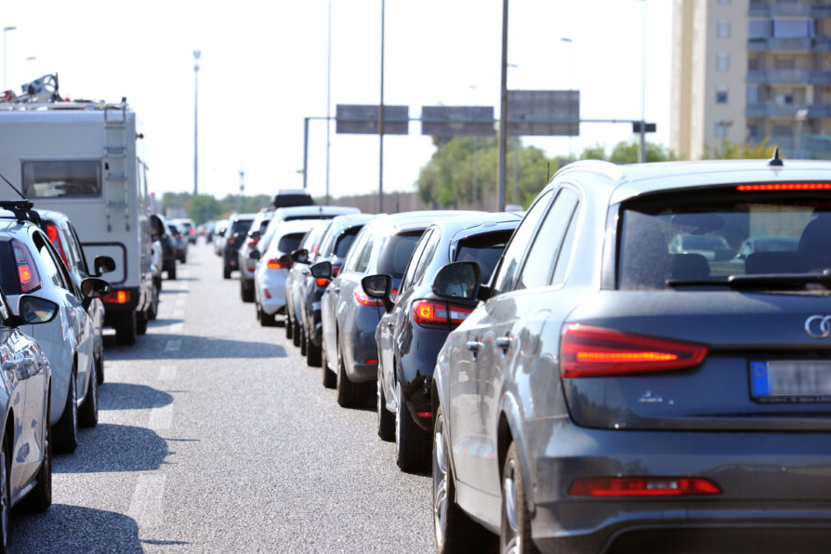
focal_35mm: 141
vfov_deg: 9.7
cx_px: 414
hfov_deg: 14.6
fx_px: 3254
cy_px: 276
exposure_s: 1/640
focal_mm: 140
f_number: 5
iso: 200
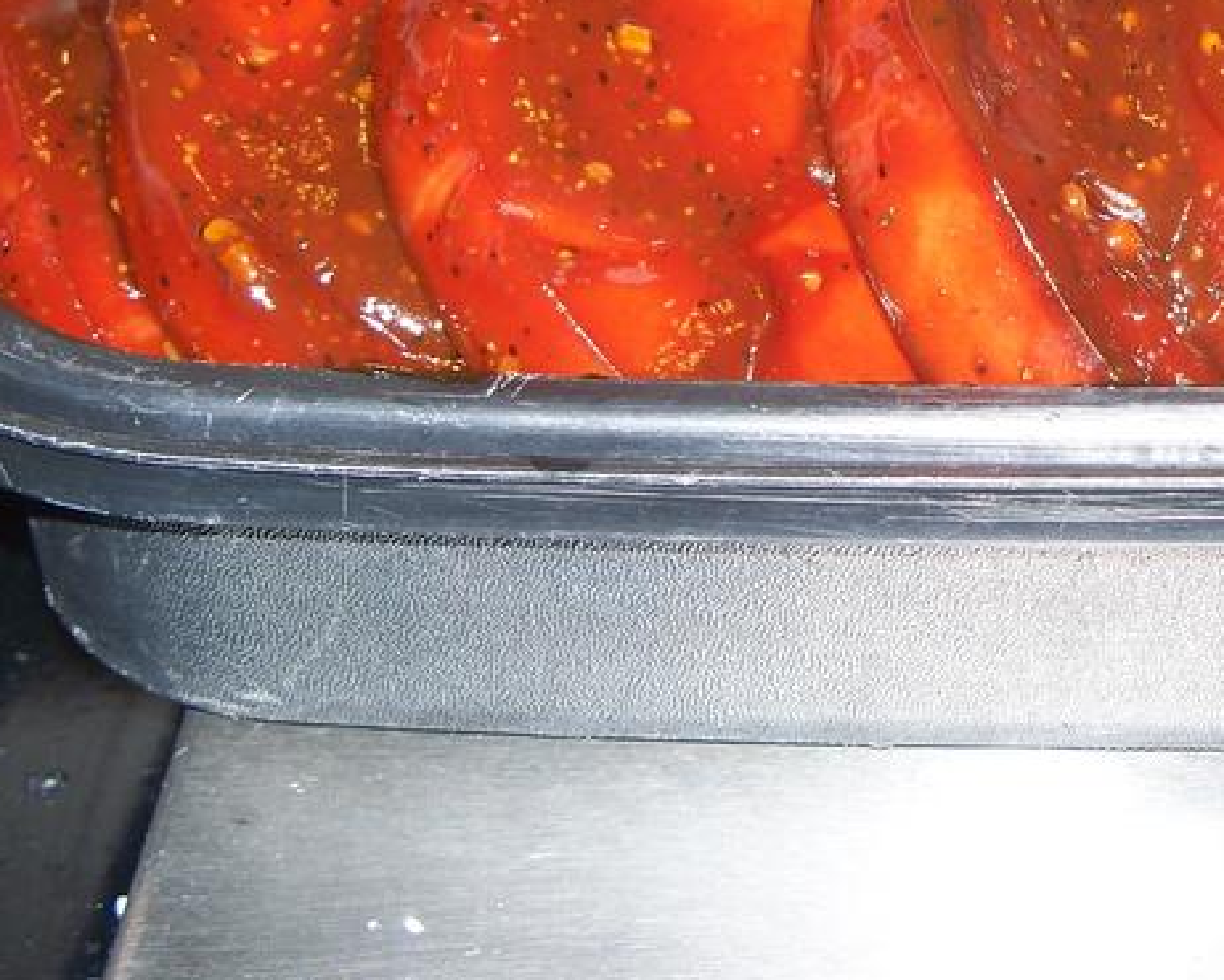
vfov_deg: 13.2
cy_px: 155
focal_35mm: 116
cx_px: 1107
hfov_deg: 16.3
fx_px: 4204
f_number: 3.1
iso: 80
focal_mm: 12.89
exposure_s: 1/80
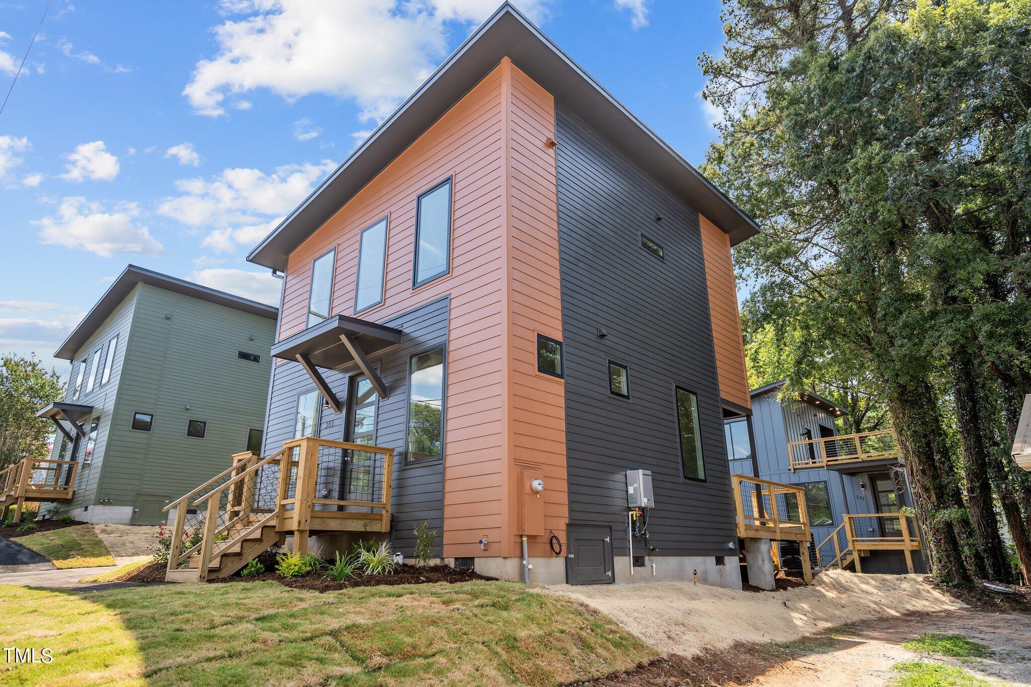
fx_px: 601
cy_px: 344
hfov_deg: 81.2
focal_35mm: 21
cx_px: 516
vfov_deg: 59.5
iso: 100
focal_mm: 21
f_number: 4
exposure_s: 1/60
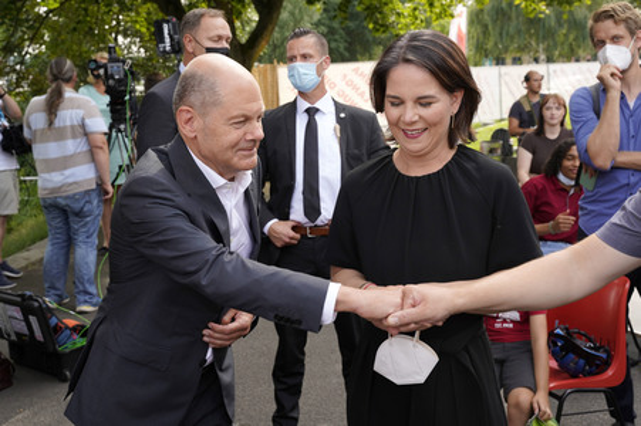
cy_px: 213
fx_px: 729
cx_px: 320
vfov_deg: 32.6
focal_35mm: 41
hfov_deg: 47.4
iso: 250
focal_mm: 41
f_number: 6.3
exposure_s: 1/200
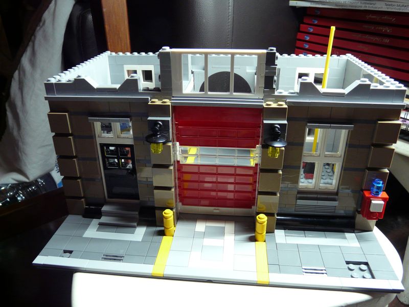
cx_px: 204
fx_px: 331
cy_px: 154
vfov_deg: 49.7
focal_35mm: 28
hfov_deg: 63.4
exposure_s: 1/10
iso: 200
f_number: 2.8
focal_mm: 4.6
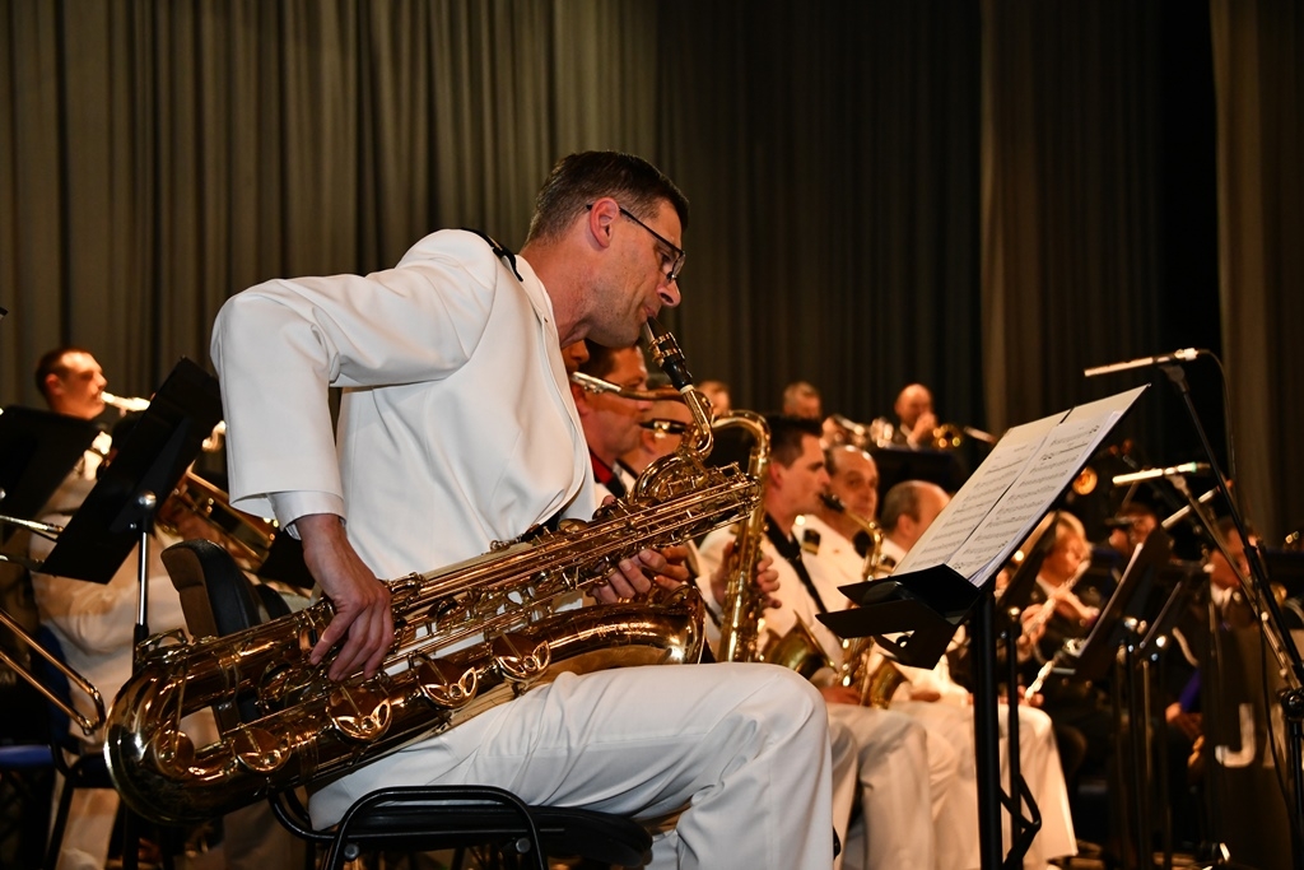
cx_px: 652
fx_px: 2463
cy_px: 435
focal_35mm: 68
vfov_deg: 20.0
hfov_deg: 29.7
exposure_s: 1/250
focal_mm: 68
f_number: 4.8
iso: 2500
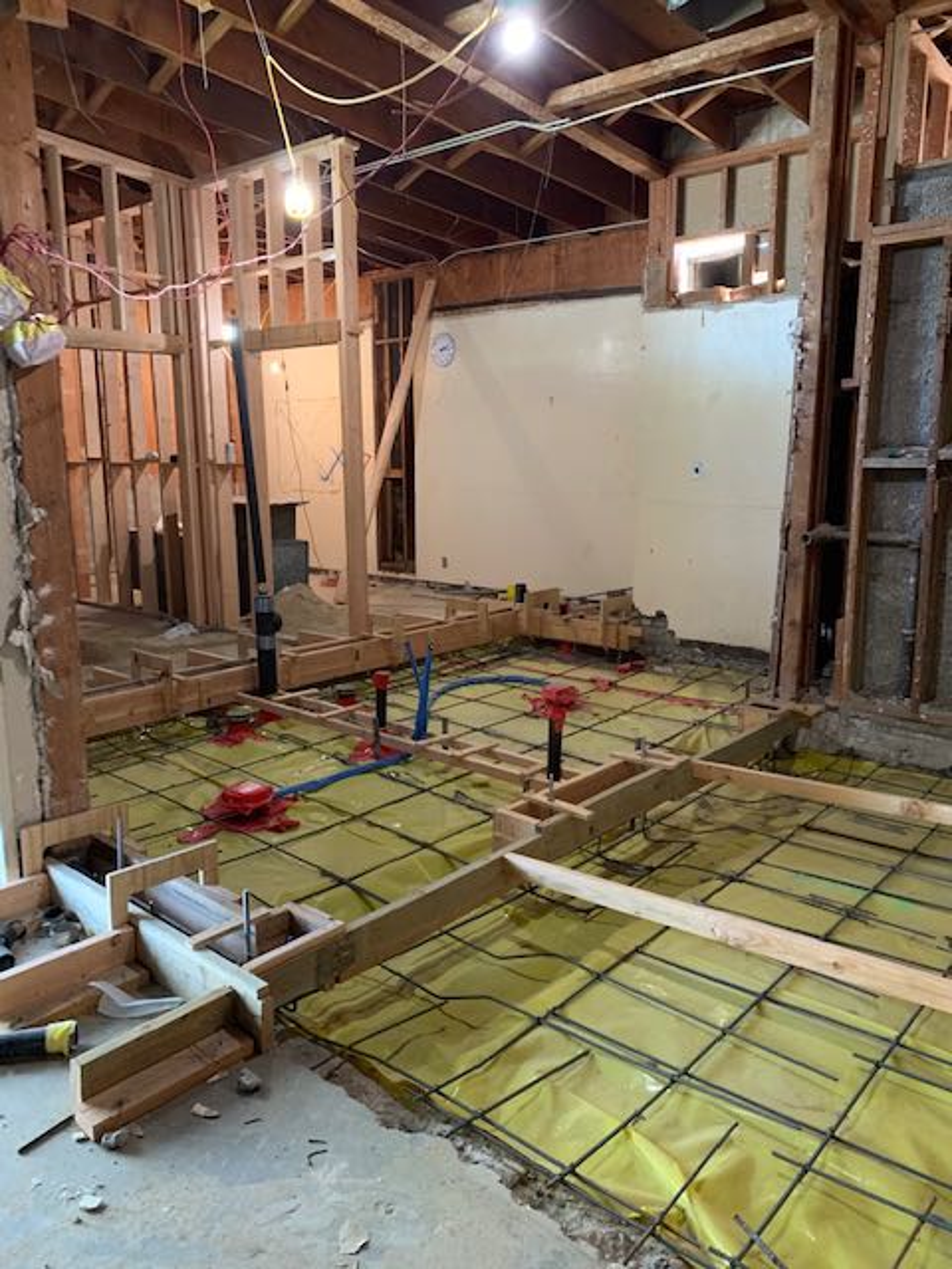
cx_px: 476
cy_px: 634
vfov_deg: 67.3
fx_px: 953
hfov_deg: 53.1
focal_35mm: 26
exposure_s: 1/40
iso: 250
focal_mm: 4.25
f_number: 1.8
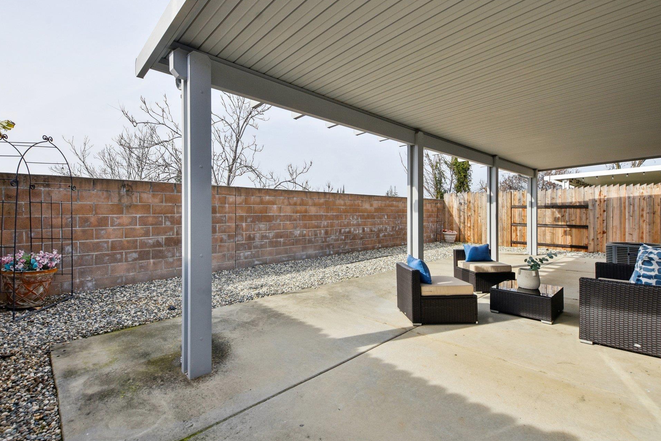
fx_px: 294
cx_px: 331
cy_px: 209
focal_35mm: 16
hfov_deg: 96.7
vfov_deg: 73.7
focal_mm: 10
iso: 100
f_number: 8
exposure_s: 1/250
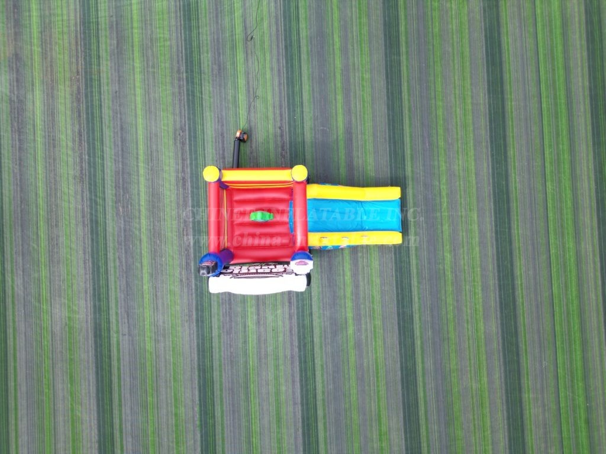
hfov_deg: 71.6
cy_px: 227
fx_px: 420
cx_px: 303
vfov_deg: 56.8
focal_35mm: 24
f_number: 1.7
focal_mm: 6.72
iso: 100
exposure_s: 1/1250
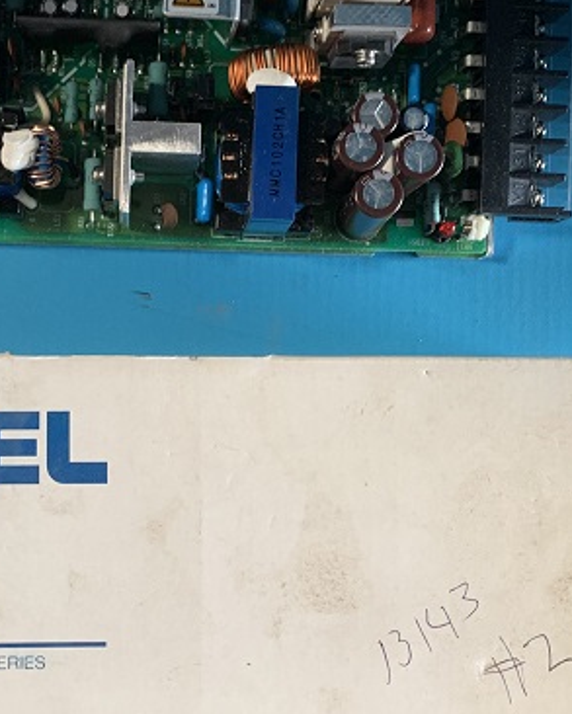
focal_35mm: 56
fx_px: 1185
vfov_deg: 33.6
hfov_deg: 26.9
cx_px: 159
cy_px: 350
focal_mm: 4.25
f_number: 1.8
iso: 100
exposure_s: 1/60
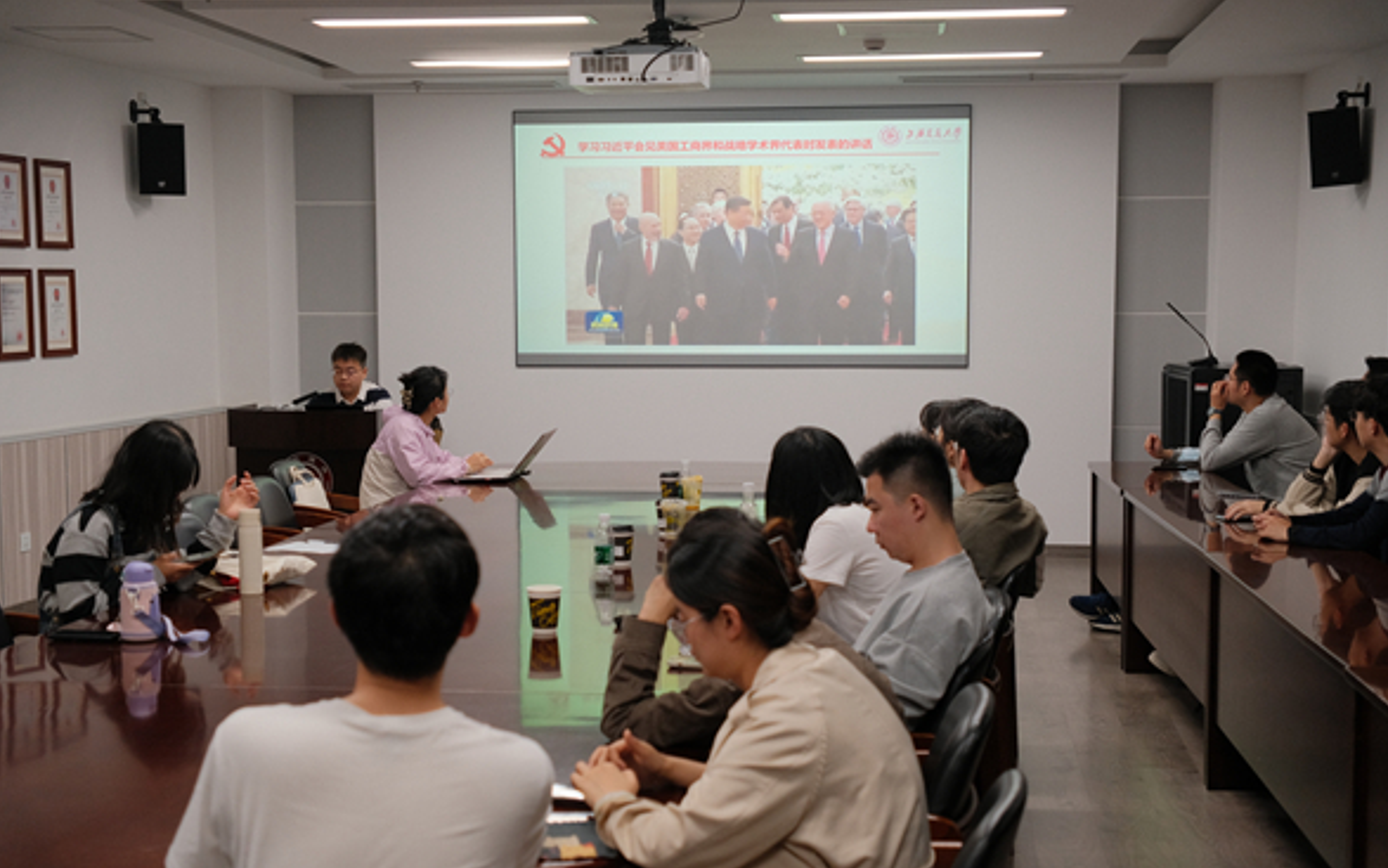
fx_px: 1892
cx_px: 690
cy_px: 449
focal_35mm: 50
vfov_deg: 25.8
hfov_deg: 40.3
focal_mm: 31.9
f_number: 2.8
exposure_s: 1/100
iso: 640
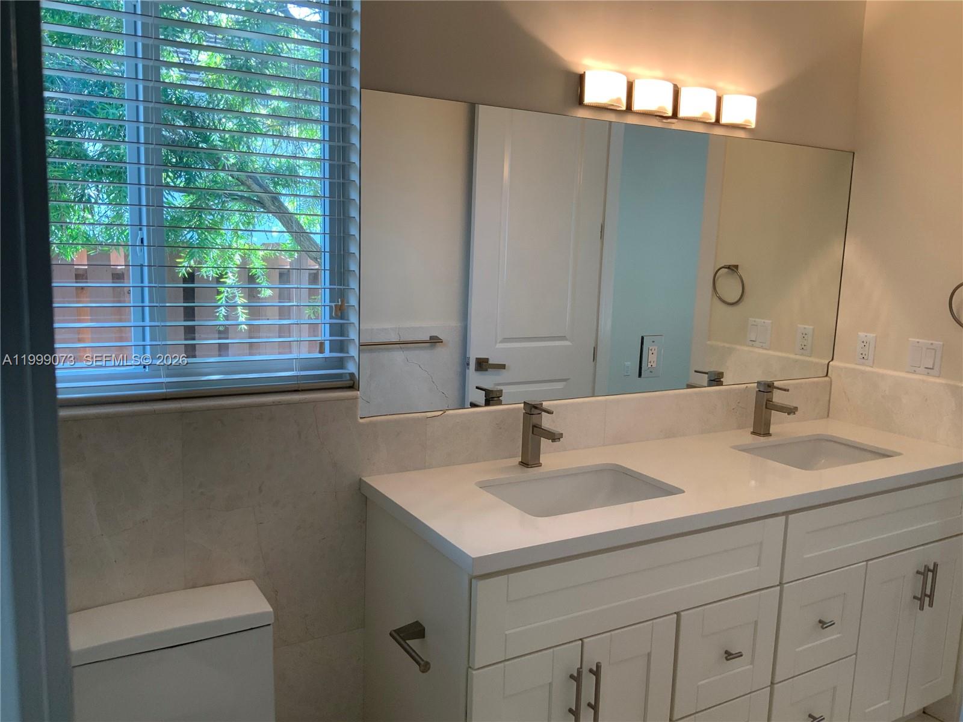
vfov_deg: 48.2
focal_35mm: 29
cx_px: 482
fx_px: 807
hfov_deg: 61.7
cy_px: 361
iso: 64
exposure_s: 1/120
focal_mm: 3
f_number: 1.8
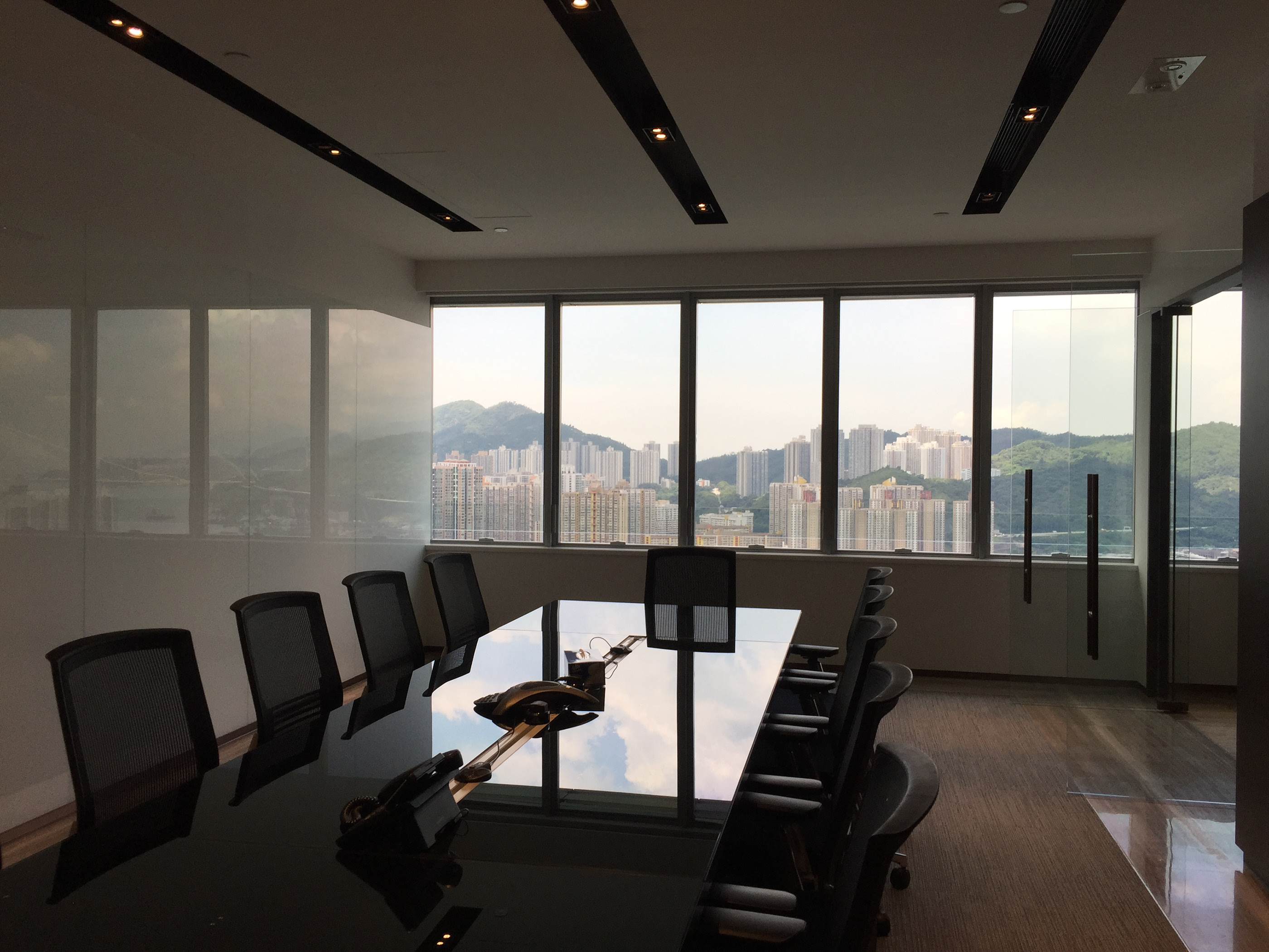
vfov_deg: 48.2
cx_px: 634
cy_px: 476
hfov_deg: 61.7
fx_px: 1063
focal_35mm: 29
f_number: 2.2
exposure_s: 1/173
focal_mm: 4.15
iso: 32
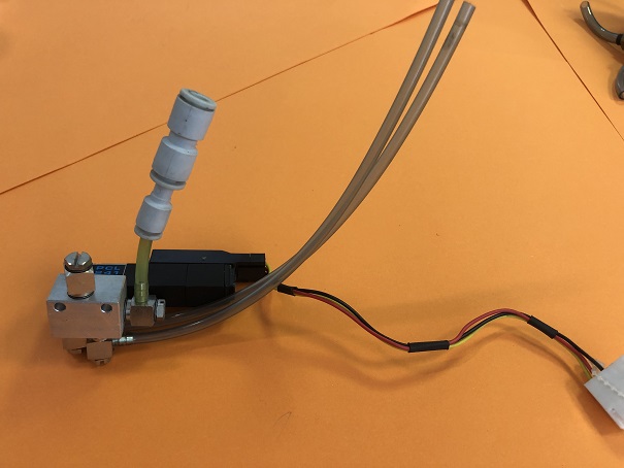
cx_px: 312
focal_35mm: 28
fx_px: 505
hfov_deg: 63.4
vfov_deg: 49.8
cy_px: 234
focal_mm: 3.99
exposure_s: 1/25
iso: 32
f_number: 1.8
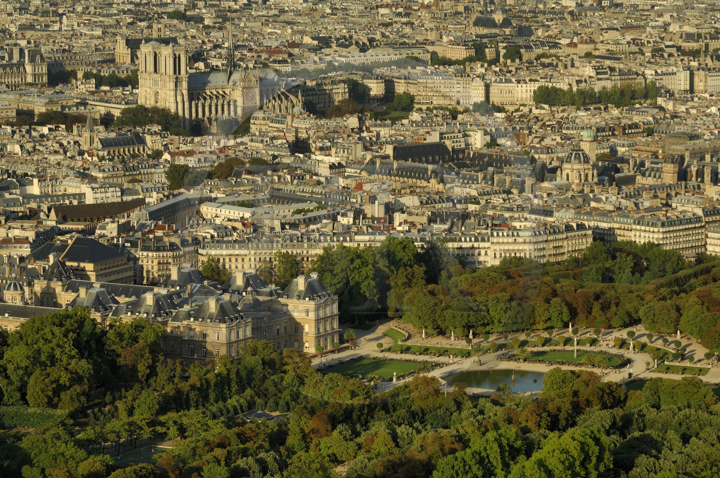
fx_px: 3056
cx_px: 360
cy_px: 239
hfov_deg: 13.4
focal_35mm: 153
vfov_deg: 8.9
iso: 100
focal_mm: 102
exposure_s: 1/500
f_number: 5
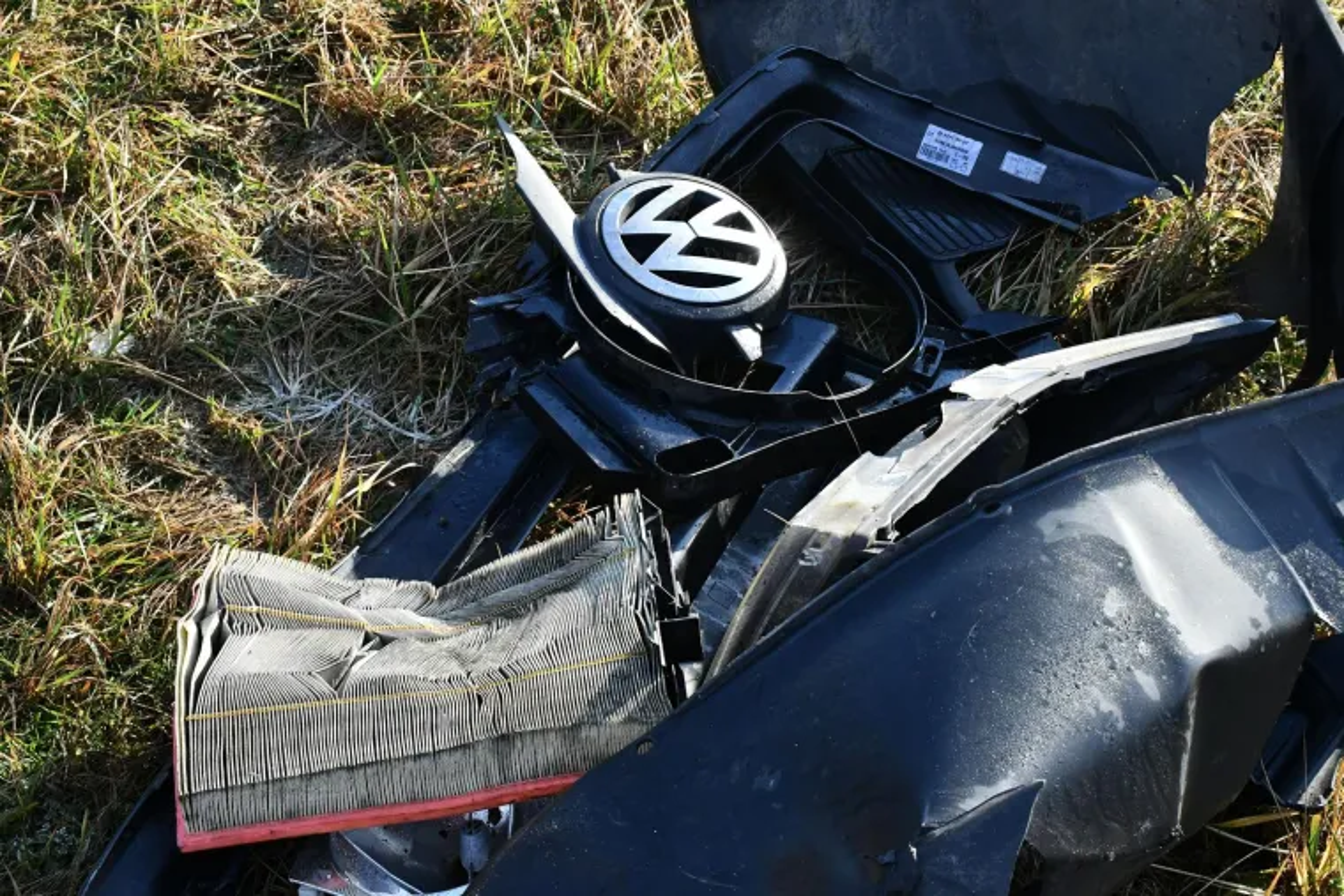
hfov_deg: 35.0
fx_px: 2128
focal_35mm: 57
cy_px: 448
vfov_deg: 23.8
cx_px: 672
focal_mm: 38
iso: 3200
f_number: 14
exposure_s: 1/800
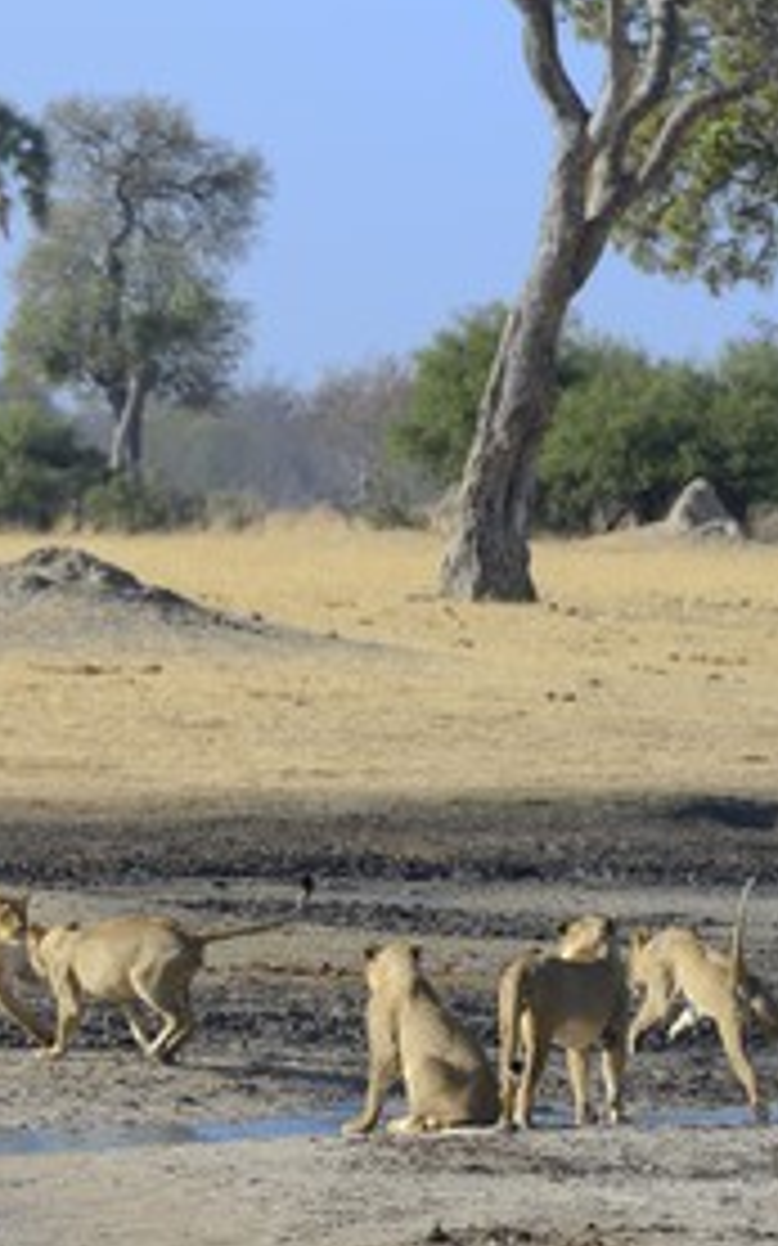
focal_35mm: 433
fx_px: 14697
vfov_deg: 4.9
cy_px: 621
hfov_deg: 3.0
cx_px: -36
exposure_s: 1/500
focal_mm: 280
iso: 400
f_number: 10
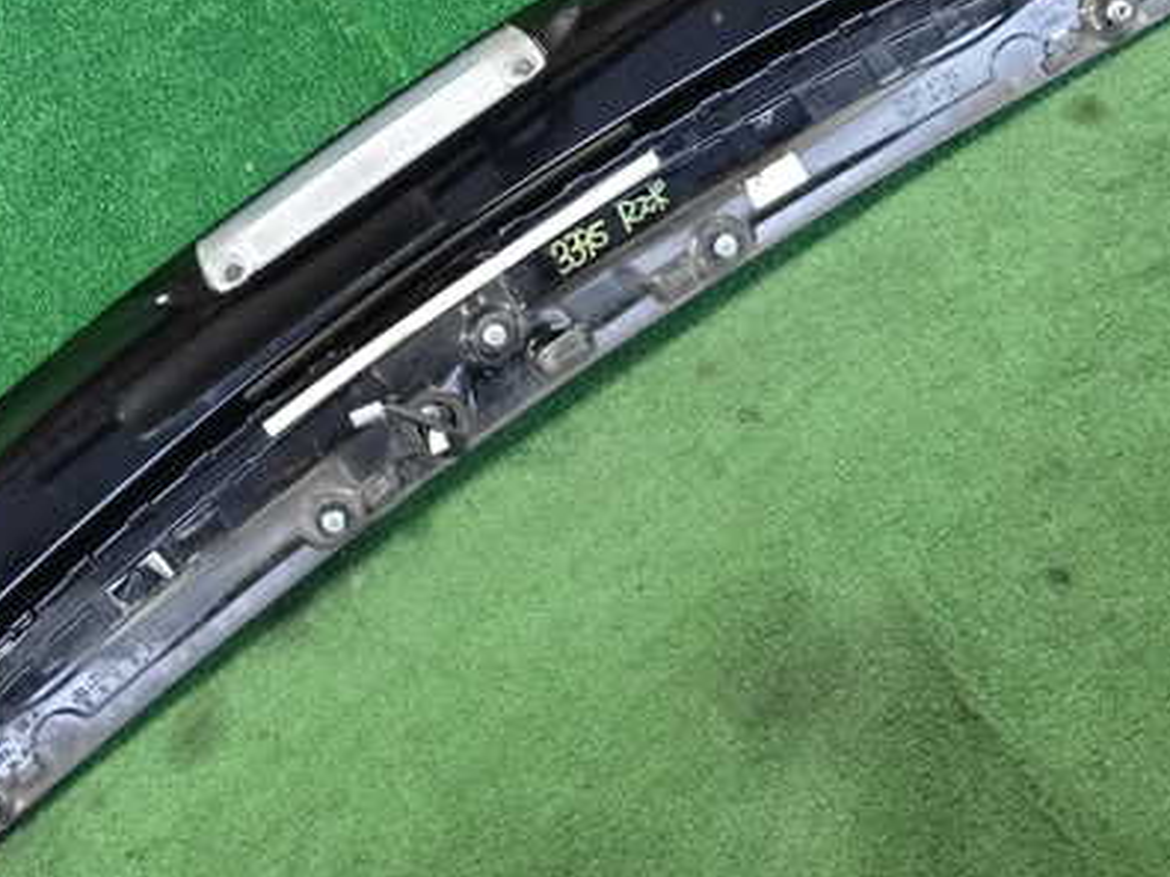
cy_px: 341
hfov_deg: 48.7
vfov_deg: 37.5
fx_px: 1284
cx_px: 468
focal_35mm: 38
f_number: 2
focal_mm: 4.5
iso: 2000
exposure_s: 1/125
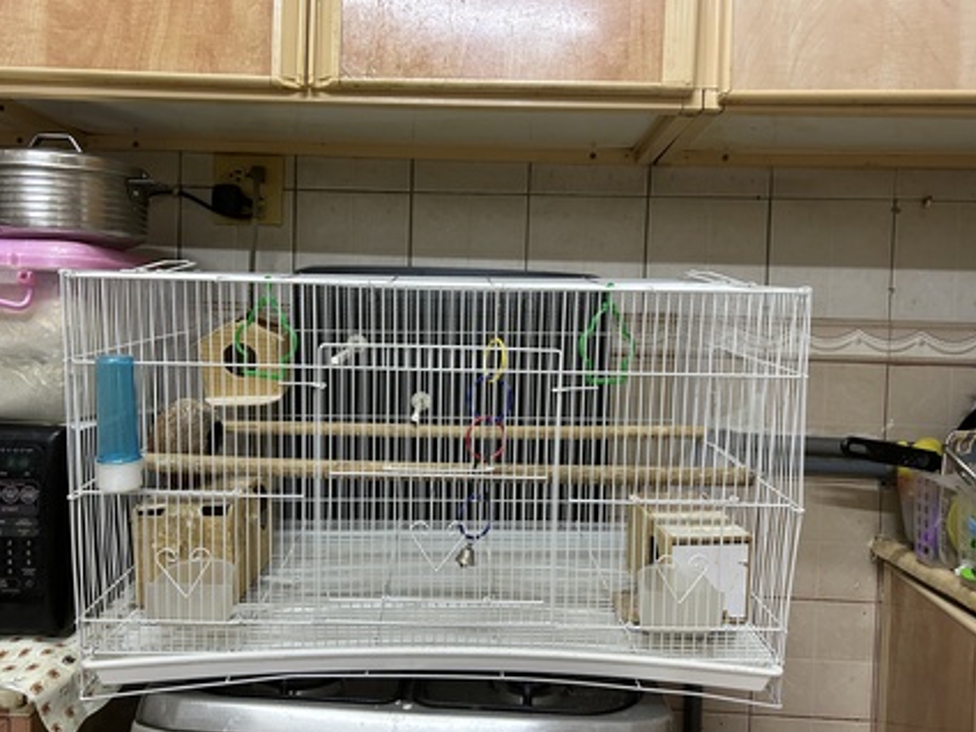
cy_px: 369
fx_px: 789
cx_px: 466
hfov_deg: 63.4
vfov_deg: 49.7
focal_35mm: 28
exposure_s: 1/60
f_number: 1.5
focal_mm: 5.7
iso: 250
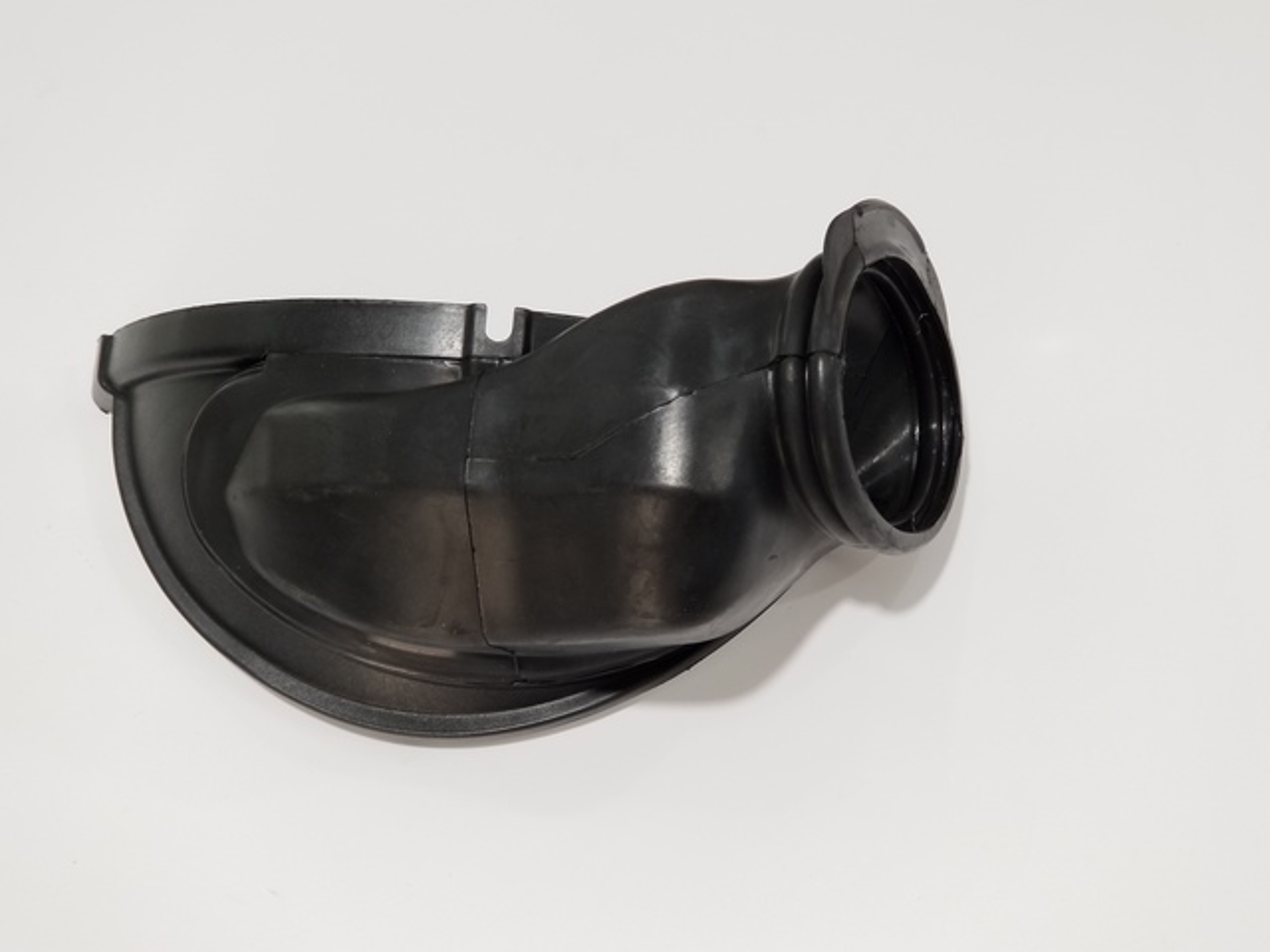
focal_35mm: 52
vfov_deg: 28.0
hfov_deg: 36.8
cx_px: 635
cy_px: 476
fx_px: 1908
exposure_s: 1/30
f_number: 2.4
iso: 64
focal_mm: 6
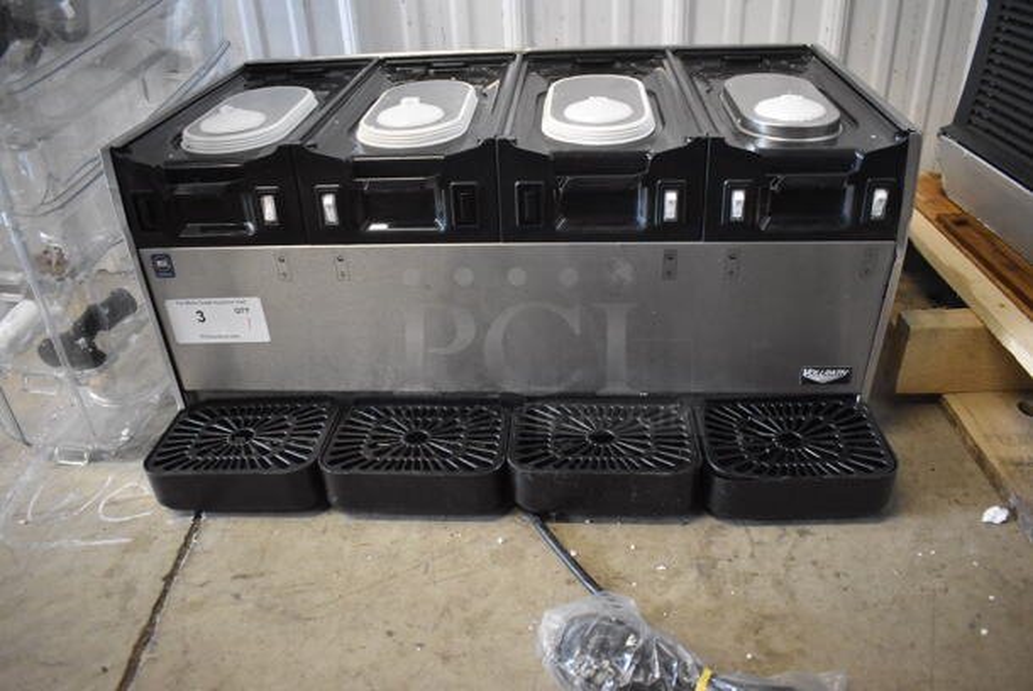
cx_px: 516
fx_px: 775
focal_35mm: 27
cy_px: 346
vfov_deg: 48.0
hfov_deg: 67.3
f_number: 3.5
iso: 4000
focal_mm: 18
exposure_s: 1/125
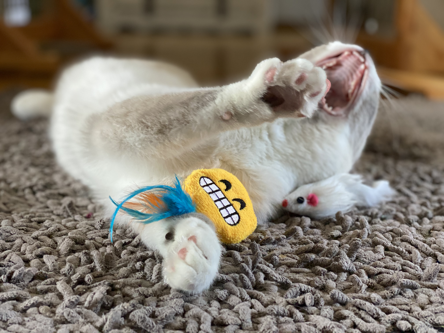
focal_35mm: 52
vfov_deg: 28.0
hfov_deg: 36.8
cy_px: 166
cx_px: 222
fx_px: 667
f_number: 2
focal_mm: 6
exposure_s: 1/33
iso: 160
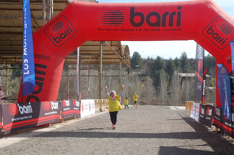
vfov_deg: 23.7
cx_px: 117
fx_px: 370
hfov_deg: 35.1
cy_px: 78
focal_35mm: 57
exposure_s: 1/320
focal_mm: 38
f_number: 9
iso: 200
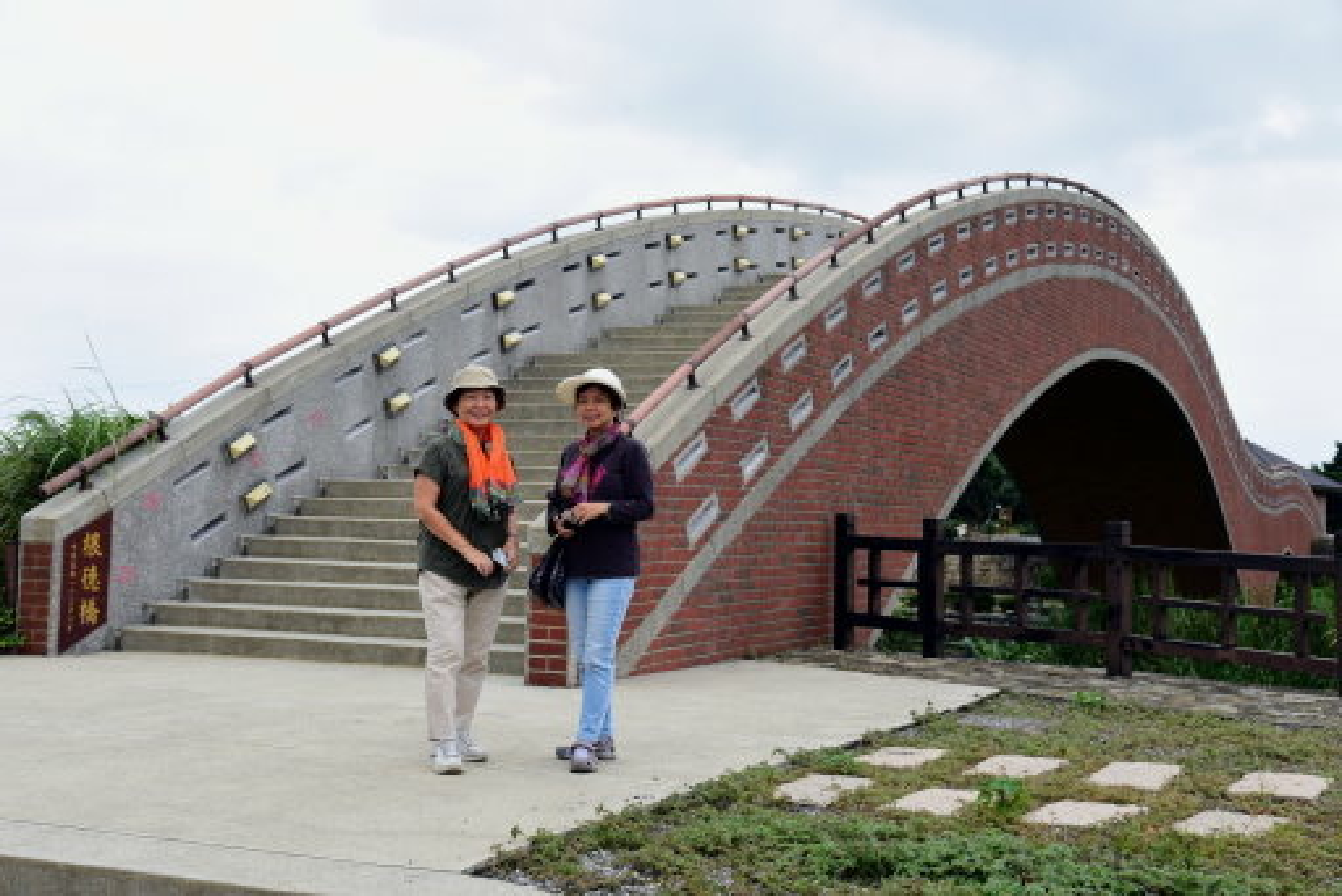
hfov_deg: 44.5
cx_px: 671
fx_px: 1641
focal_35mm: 44
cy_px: 448
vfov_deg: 30.6
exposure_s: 1/100
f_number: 6.3
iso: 100
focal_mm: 44
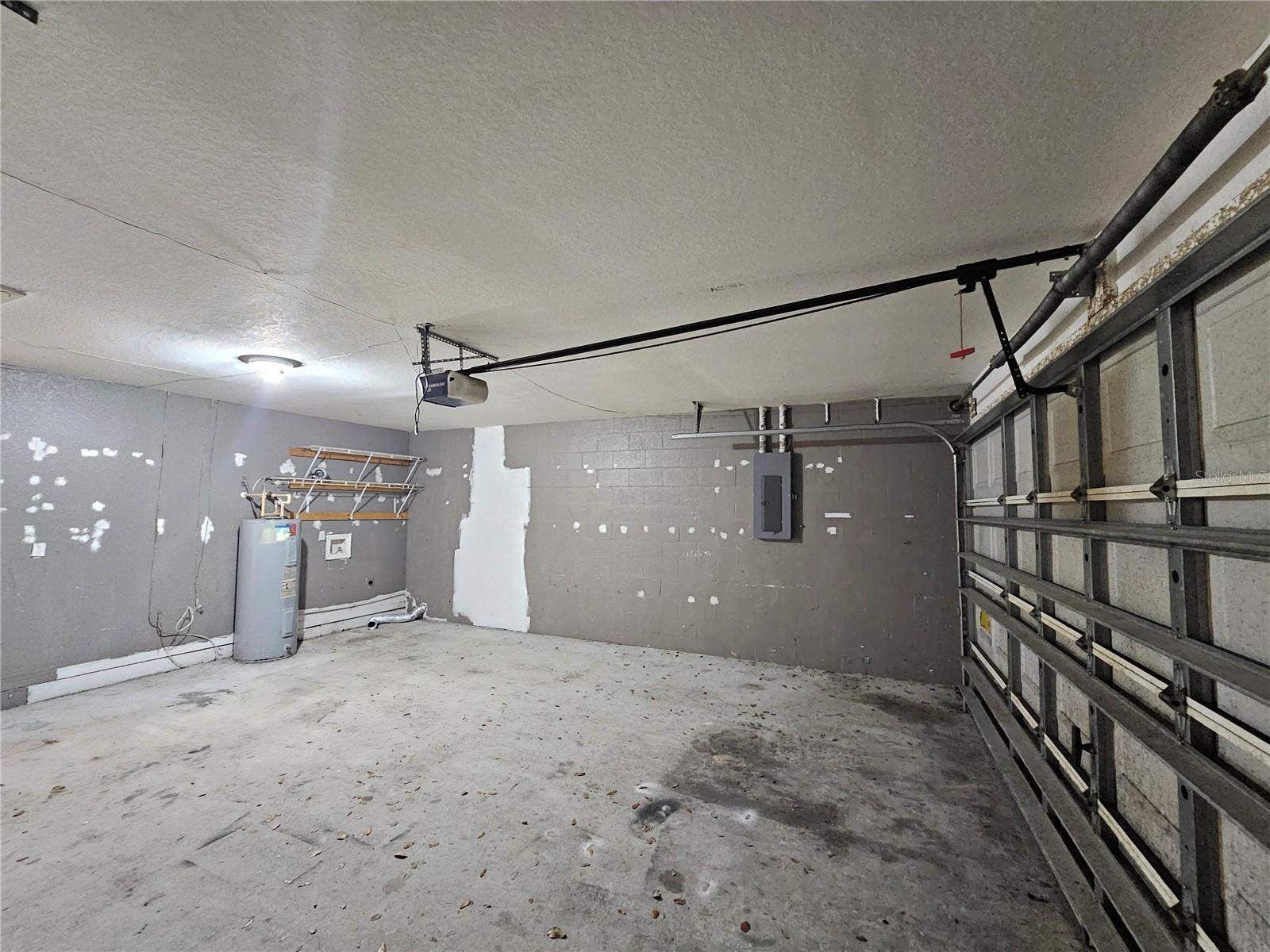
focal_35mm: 13
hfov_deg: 106.2
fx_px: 477
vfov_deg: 89.9
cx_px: 635
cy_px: 476
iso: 2000
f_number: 2.2
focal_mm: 2.2
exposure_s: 1/24
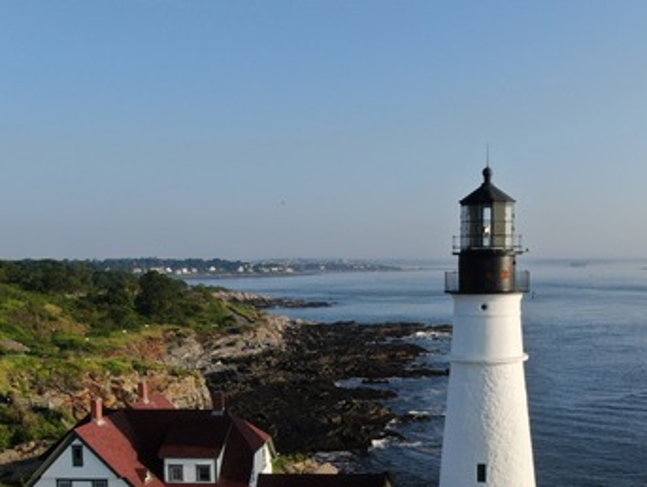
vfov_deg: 33.7
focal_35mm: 42
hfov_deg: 44.5
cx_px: 386
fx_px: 786
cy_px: 365
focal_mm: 4.39
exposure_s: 1/1250
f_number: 2.8
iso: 100
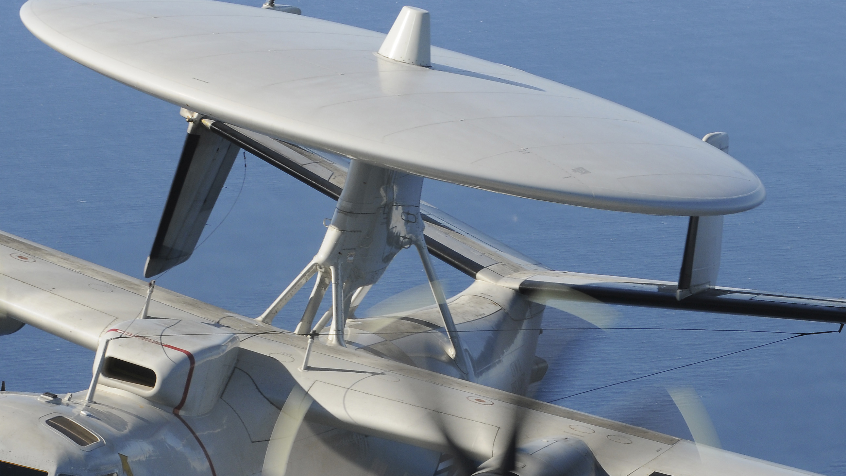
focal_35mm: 208
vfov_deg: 5.8
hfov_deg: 10.4
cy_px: 383
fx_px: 4666
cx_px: 343
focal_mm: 80
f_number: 11
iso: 250
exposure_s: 1/320
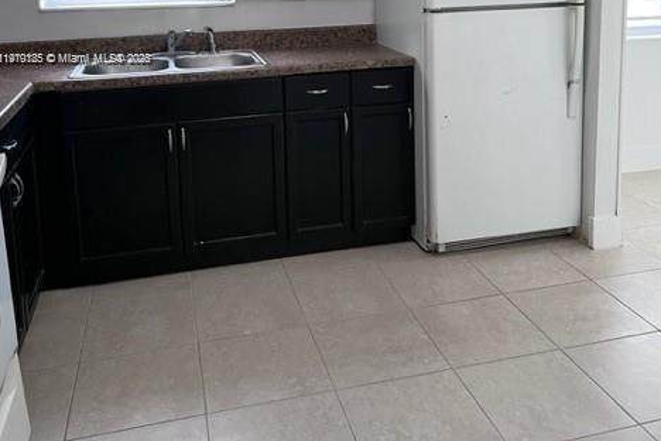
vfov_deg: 34.3
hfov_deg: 51.9
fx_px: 679
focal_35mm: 37
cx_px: 328
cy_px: 59
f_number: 1.5
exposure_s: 1/60
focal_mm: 5.7
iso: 80
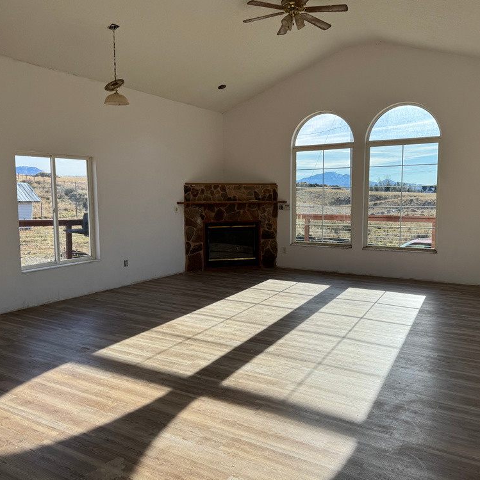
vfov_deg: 55.6
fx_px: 455
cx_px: 253
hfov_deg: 55.6
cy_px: 235
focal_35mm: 29
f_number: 1.78
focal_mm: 6.76
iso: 80
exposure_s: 1/1767
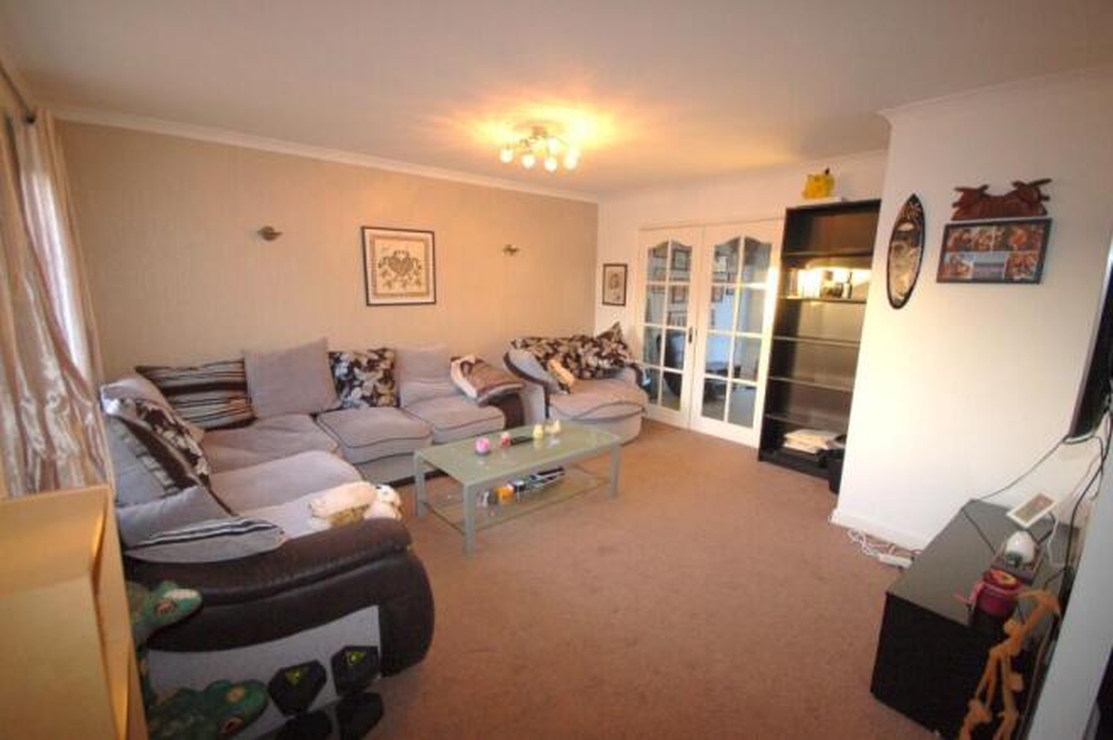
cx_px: 556
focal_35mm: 15
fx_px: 463
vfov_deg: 77.2
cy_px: 370
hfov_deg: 100.4
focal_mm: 10
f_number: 4
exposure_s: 1/60
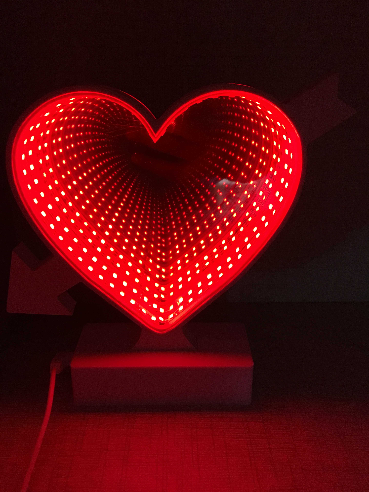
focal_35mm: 29
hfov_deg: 48.2
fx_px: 412
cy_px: 246
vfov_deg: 61.7
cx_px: 184
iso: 200
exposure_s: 1/17
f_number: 2.2
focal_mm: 4.15
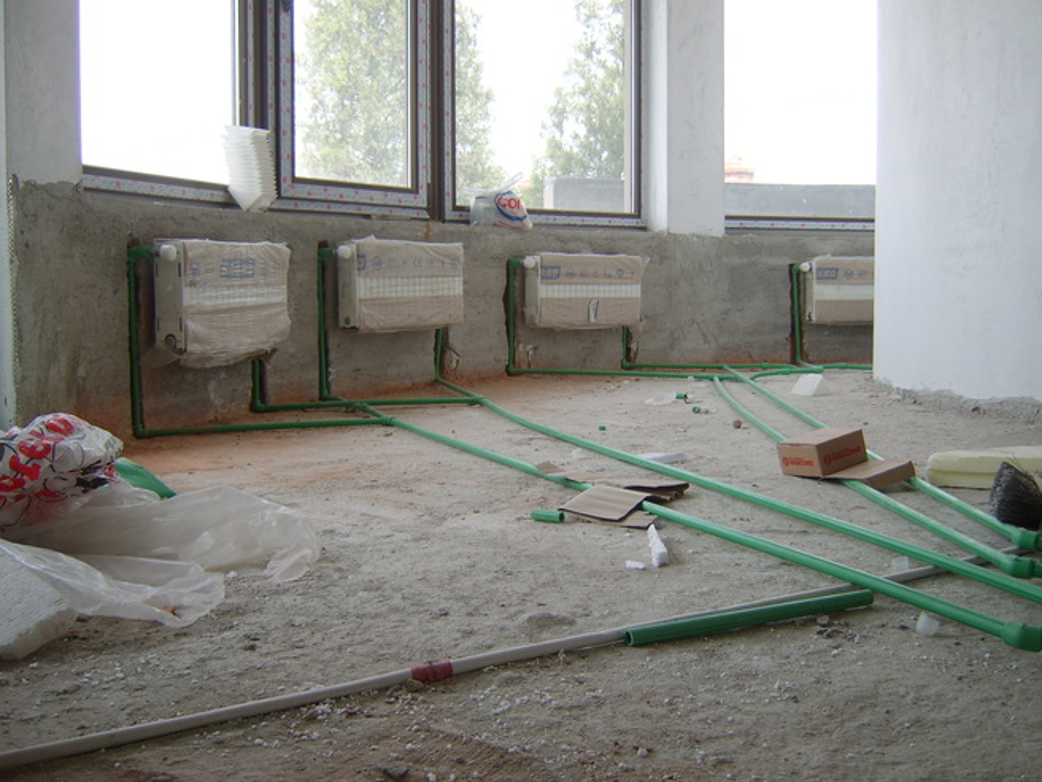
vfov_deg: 45.4
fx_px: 933
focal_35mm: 31
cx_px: 521
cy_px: 391
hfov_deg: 58.4
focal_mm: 8.13
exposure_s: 1/104
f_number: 2.7
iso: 50
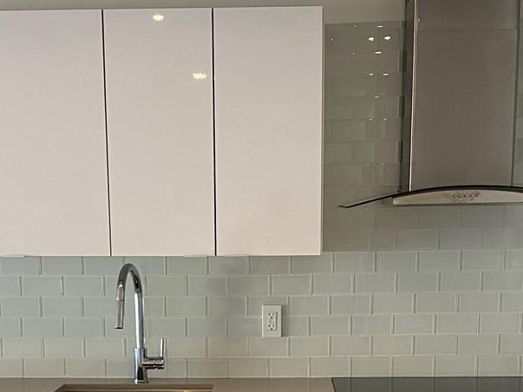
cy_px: 410
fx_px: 1042
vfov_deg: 20.5
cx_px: 260
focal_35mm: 69
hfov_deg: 28.2
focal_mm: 4.25
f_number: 1.8
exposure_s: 1/60
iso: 125
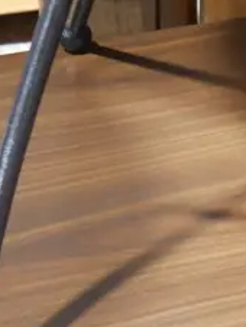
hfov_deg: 10.1
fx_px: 1371
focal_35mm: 145
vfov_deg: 13.0
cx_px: 281
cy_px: 473
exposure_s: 1/60
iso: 1250
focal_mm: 16
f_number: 3.6
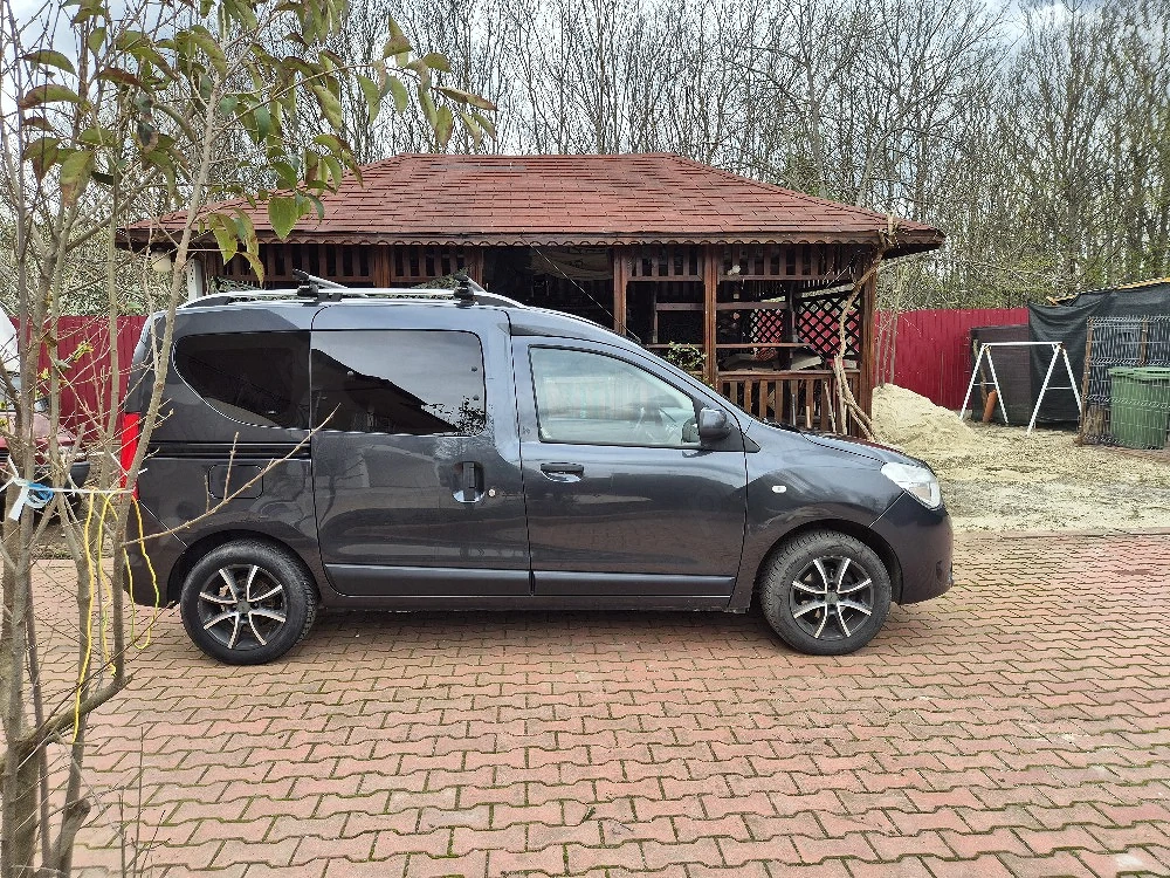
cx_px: 585
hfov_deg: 73.9
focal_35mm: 23
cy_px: 439
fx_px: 777
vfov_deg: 58.9
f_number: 1.8
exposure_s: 1/667
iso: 25
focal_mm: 5.4
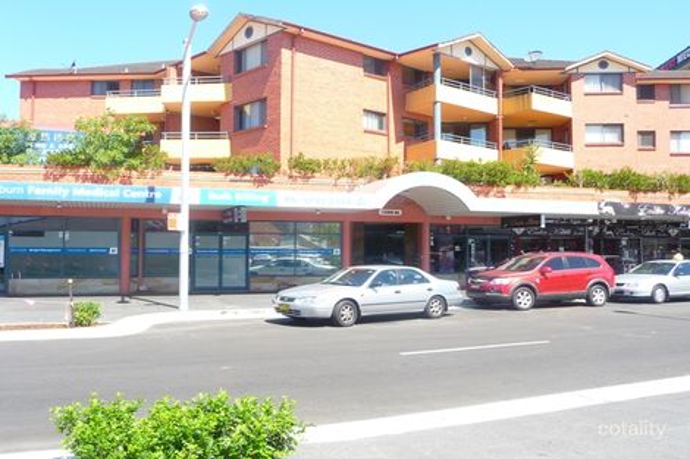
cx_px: 345
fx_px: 613
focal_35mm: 32
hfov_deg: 58.7
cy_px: 230
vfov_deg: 41.1
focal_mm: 5.3
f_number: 3.5
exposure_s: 1/320
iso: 100
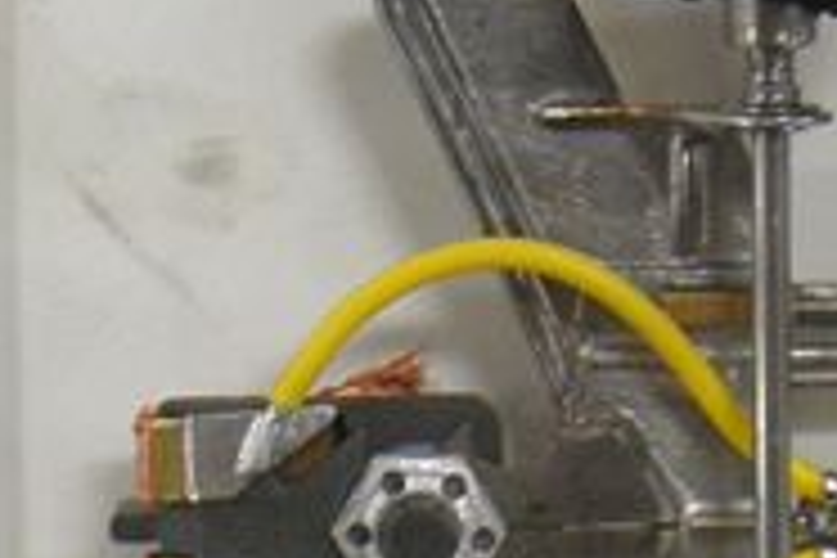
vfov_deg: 8.4
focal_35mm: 160
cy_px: -189
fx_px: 3720
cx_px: 706
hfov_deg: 12.8
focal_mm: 5
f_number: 3.2
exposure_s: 1/20
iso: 200
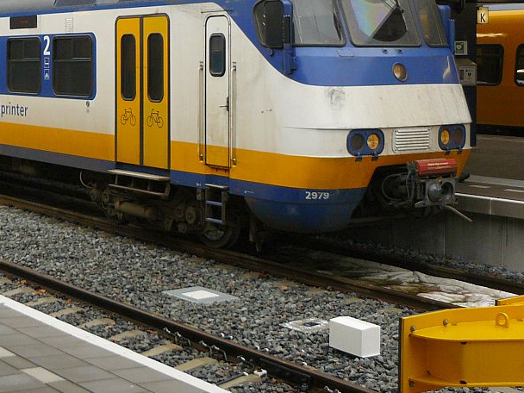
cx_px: 43
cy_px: 72
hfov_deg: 26.4
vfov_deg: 20.5
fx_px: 1075
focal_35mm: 71
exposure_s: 1/100
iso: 100
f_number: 2.8
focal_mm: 6
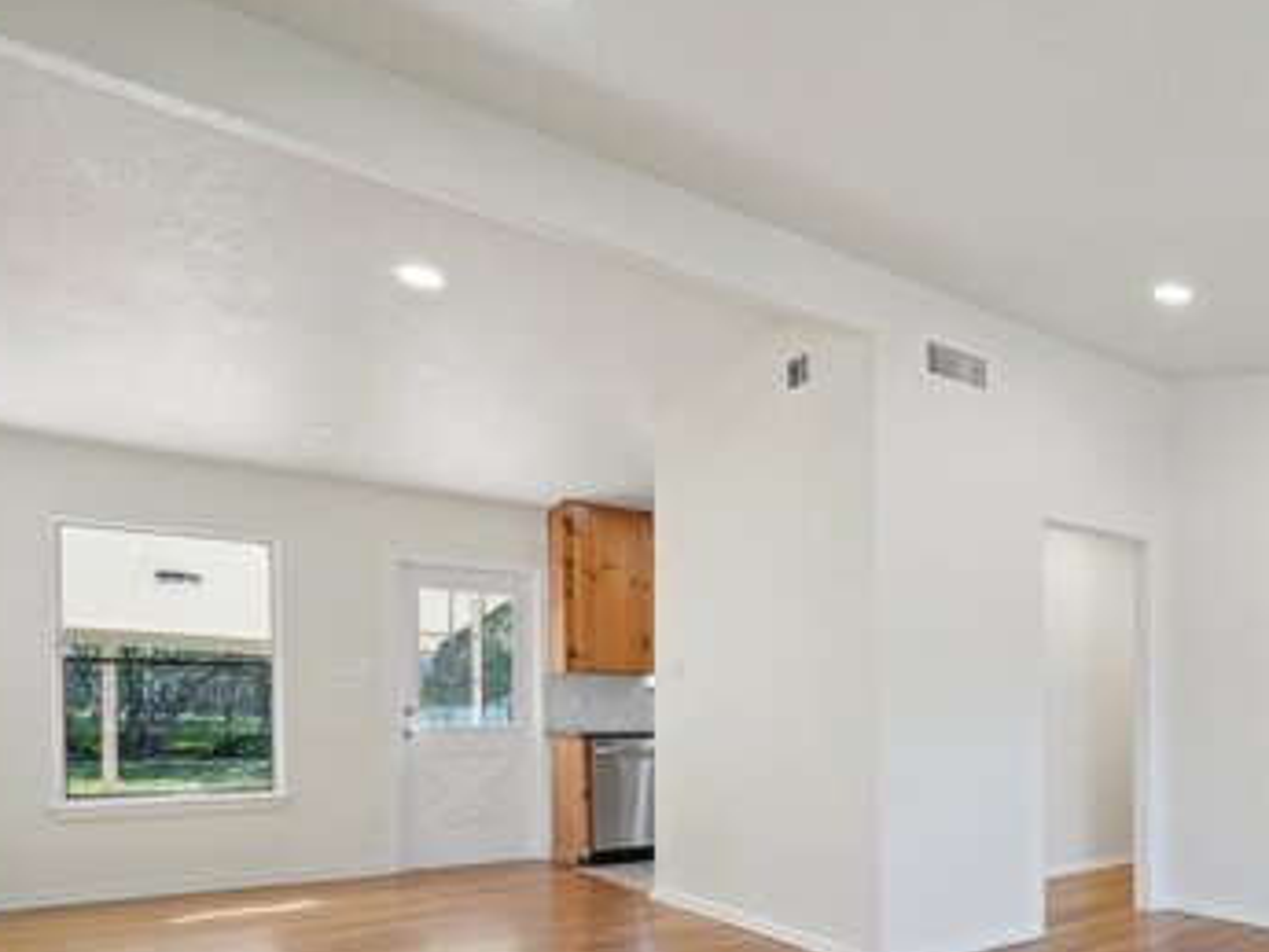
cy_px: 678
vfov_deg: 53.2
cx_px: 1126
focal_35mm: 25
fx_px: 917
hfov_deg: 59.7
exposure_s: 1/30
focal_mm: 14
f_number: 8
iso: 500
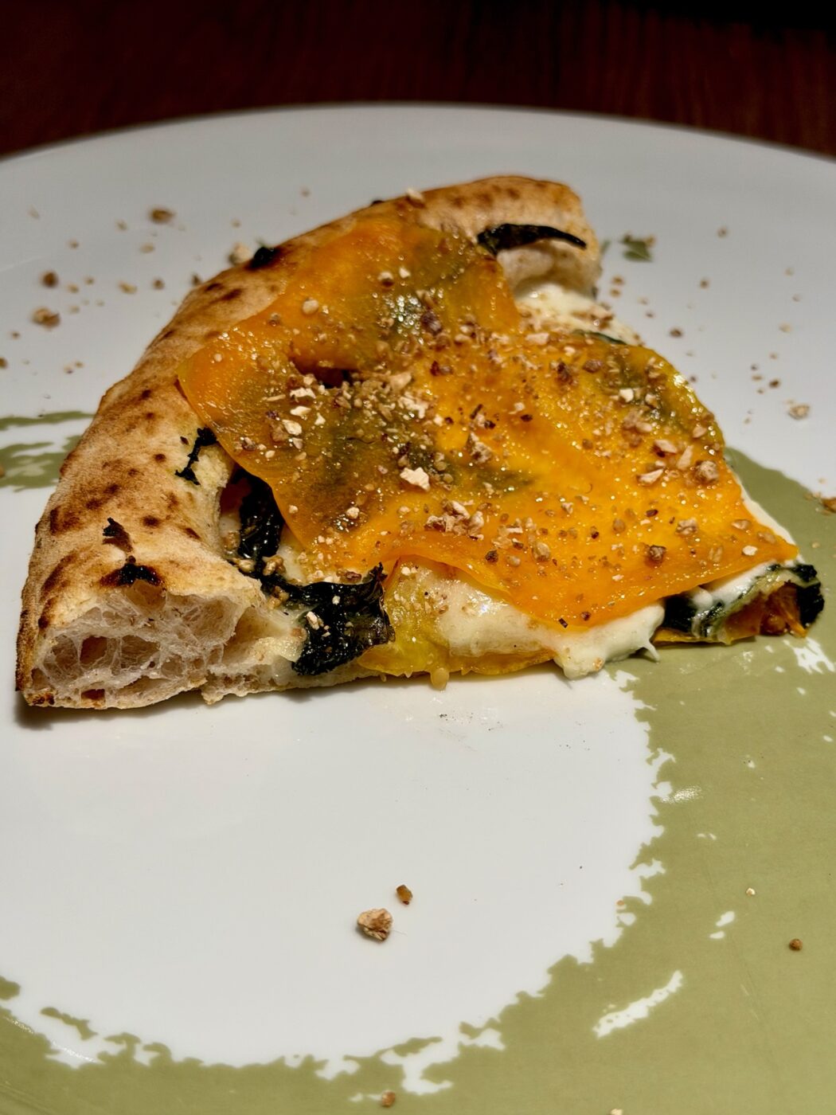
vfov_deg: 39.7
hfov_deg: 30.3
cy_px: 558
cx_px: 418
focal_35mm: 48
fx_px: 1546
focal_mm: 6.76
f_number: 1.78
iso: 50
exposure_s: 1/121
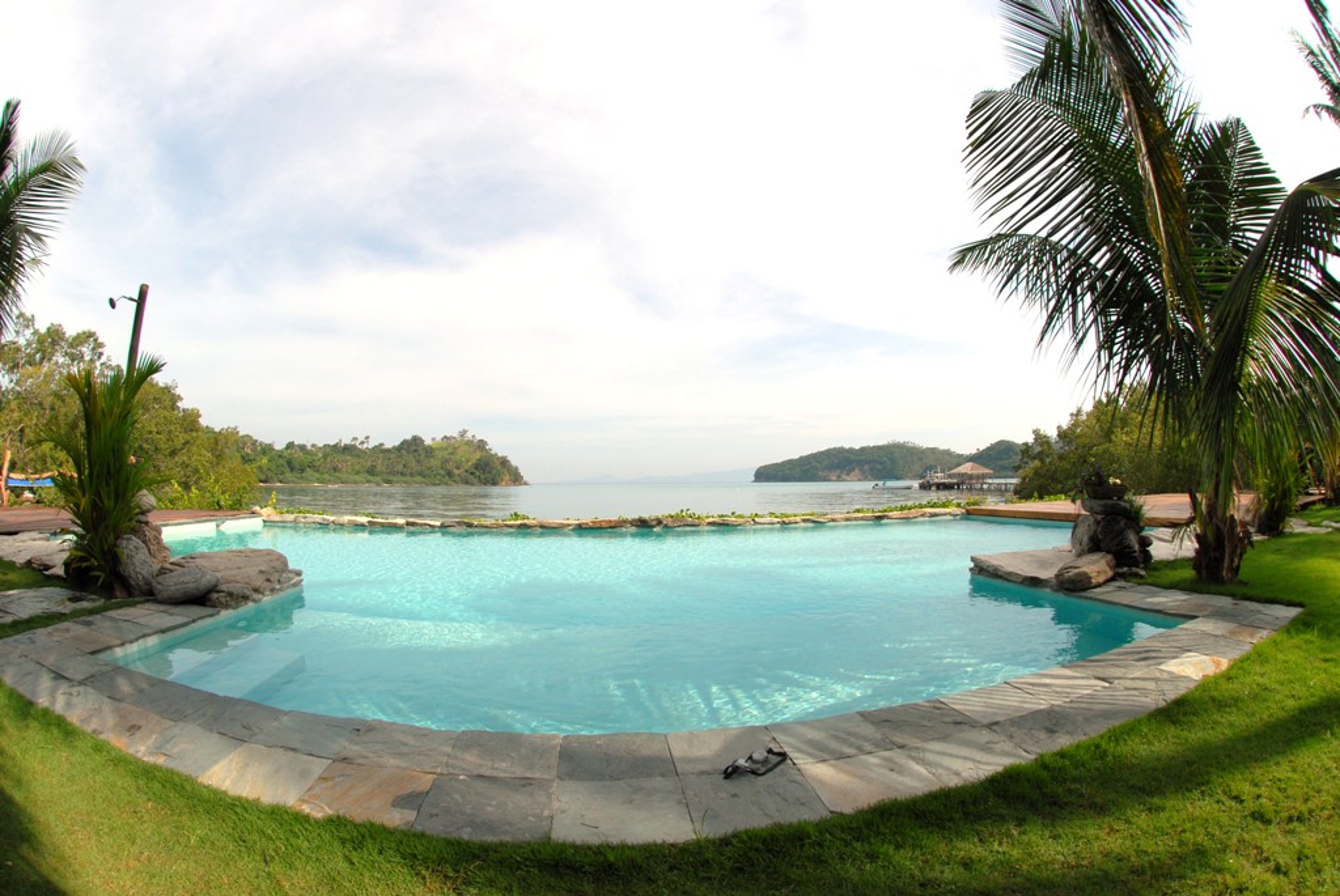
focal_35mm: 16
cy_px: 448
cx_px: 670
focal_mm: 10.5
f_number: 11
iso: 100
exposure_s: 1/200
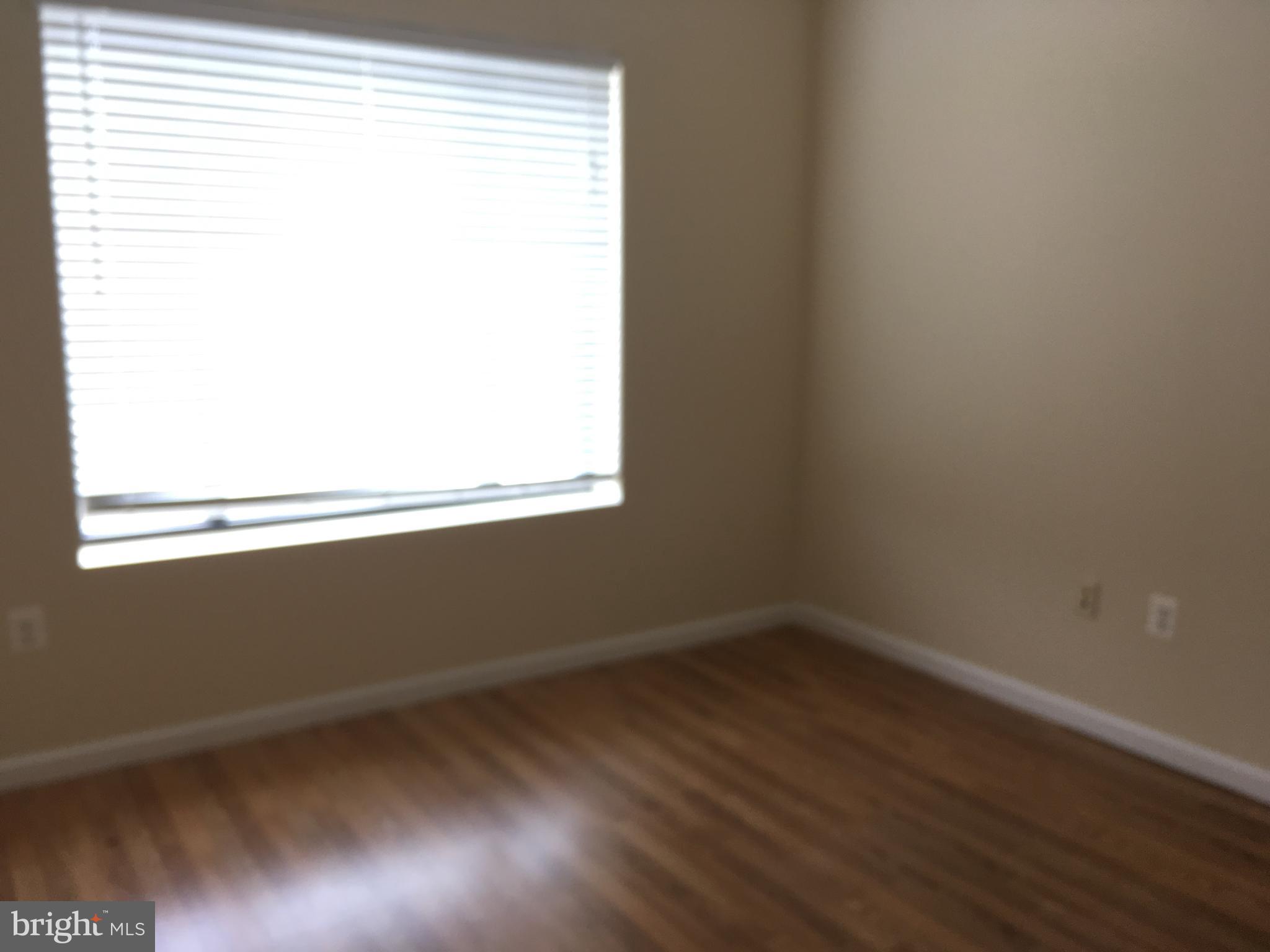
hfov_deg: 61.7
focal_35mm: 29
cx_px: 635
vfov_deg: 48.2
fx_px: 1064
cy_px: 476
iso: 50
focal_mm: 4.15
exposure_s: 1/30
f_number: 2.2
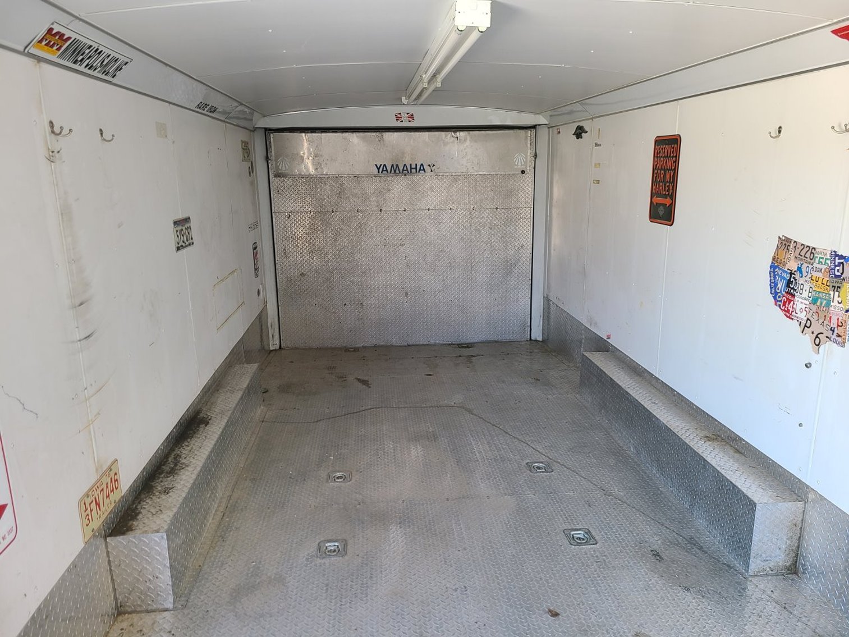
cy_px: 318
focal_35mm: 26
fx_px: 638
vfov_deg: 53.1
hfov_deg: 67.3
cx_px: 424
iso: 50
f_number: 1.8
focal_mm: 5.4
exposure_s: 1/59
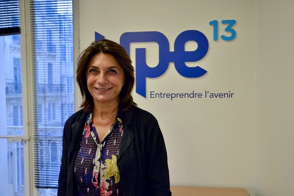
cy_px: 98
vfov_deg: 36.8
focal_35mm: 36
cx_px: 147
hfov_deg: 53.2
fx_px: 294
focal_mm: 24
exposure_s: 1/60
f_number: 3.8
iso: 640
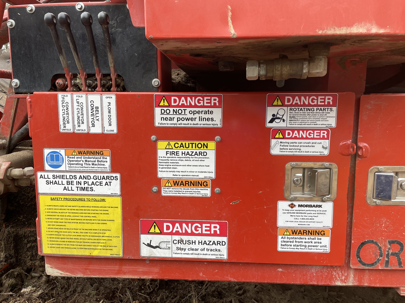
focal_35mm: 26
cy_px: 152
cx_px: 202
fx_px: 304
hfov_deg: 67.3
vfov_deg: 53.1
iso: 50
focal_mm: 4.2
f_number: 1.6
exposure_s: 1/121
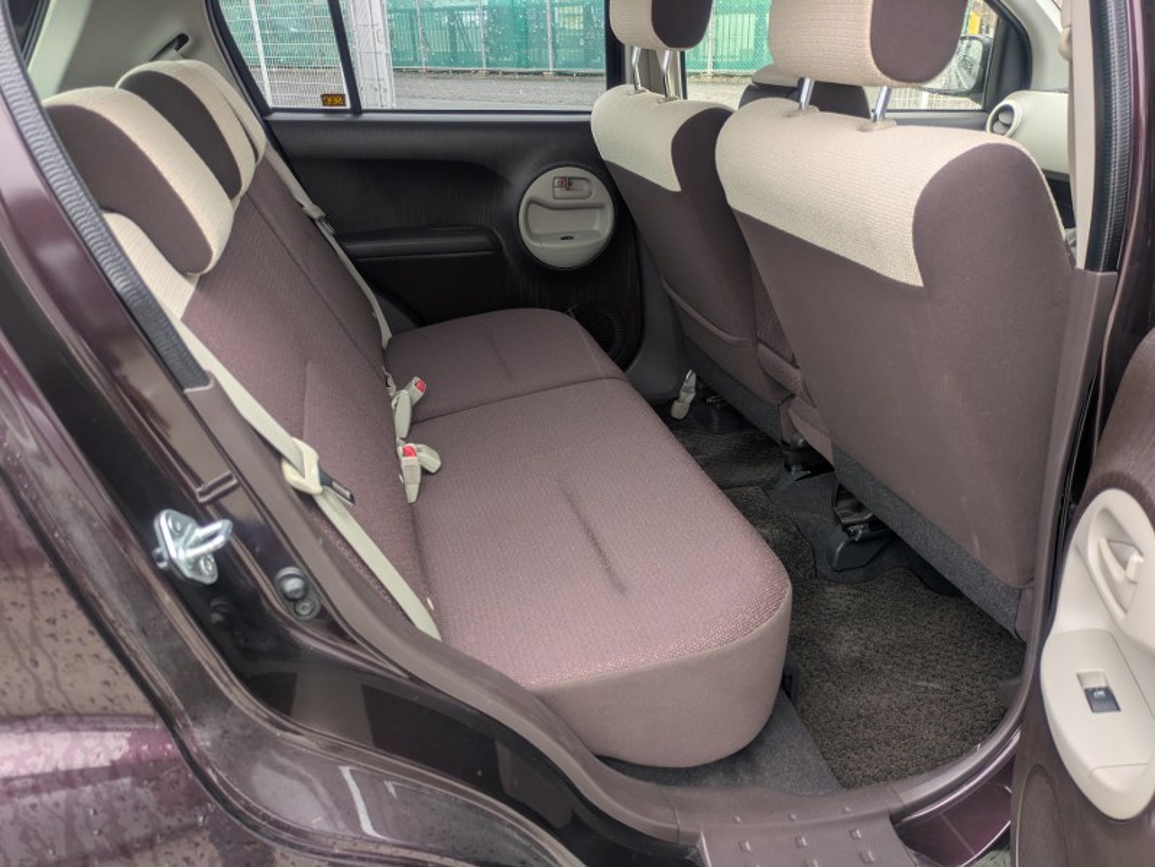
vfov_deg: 54.9
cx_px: 578
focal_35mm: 25
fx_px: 835
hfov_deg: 69.4
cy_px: 434
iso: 113
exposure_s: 1/120
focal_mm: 5.43
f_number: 1.89
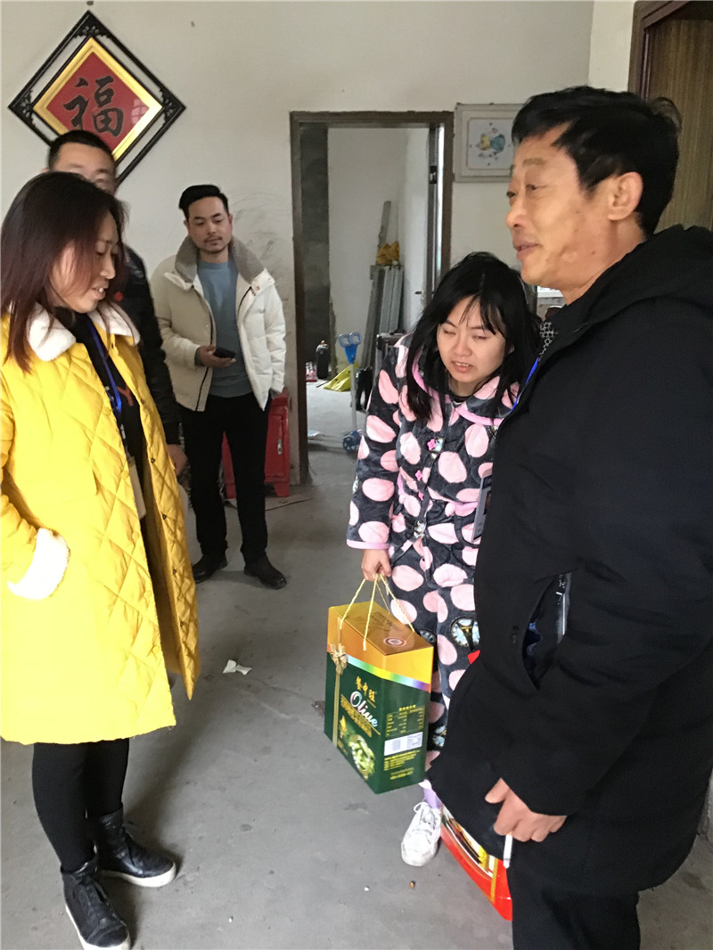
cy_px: 475
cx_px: 356
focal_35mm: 31
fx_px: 851
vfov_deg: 58.3
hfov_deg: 45.5
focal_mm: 3.3
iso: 200
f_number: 2.4
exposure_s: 1/20
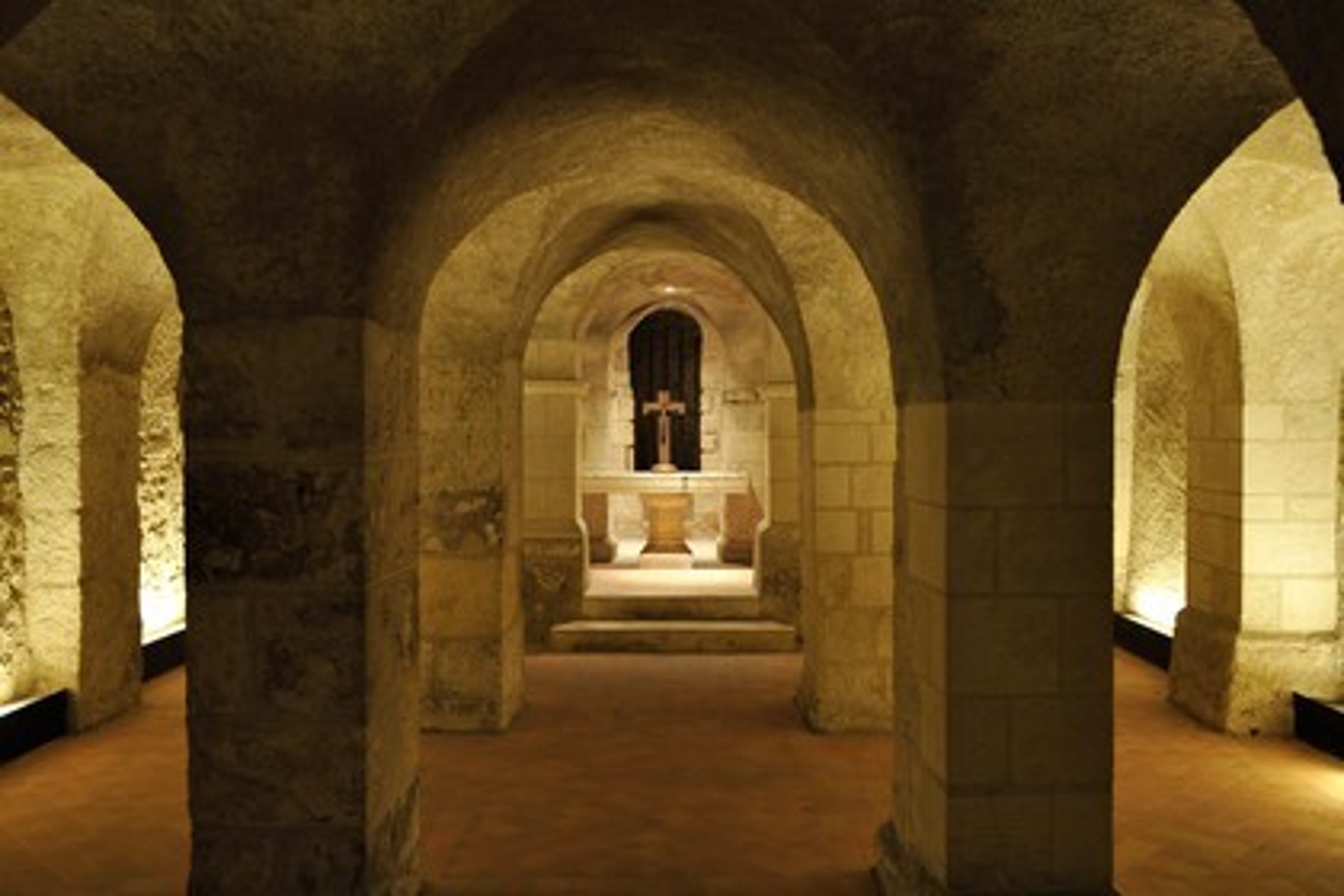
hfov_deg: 58.7
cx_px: 672
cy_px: 448
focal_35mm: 32
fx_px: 1195
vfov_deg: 41.1
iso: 200
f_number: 5.6
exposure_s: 4
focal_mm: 32
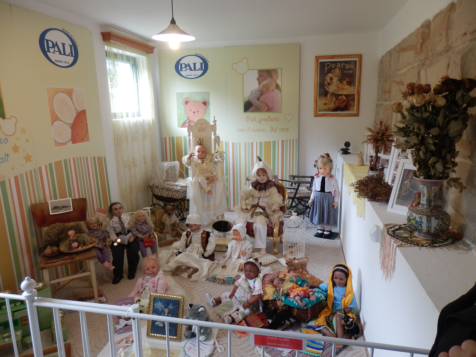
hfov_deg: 69.4
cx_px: 238
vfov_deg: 54.9
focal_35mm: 25
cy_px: 178
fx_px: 344
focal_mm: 4.5
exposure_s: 1/30
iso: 125
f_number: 3
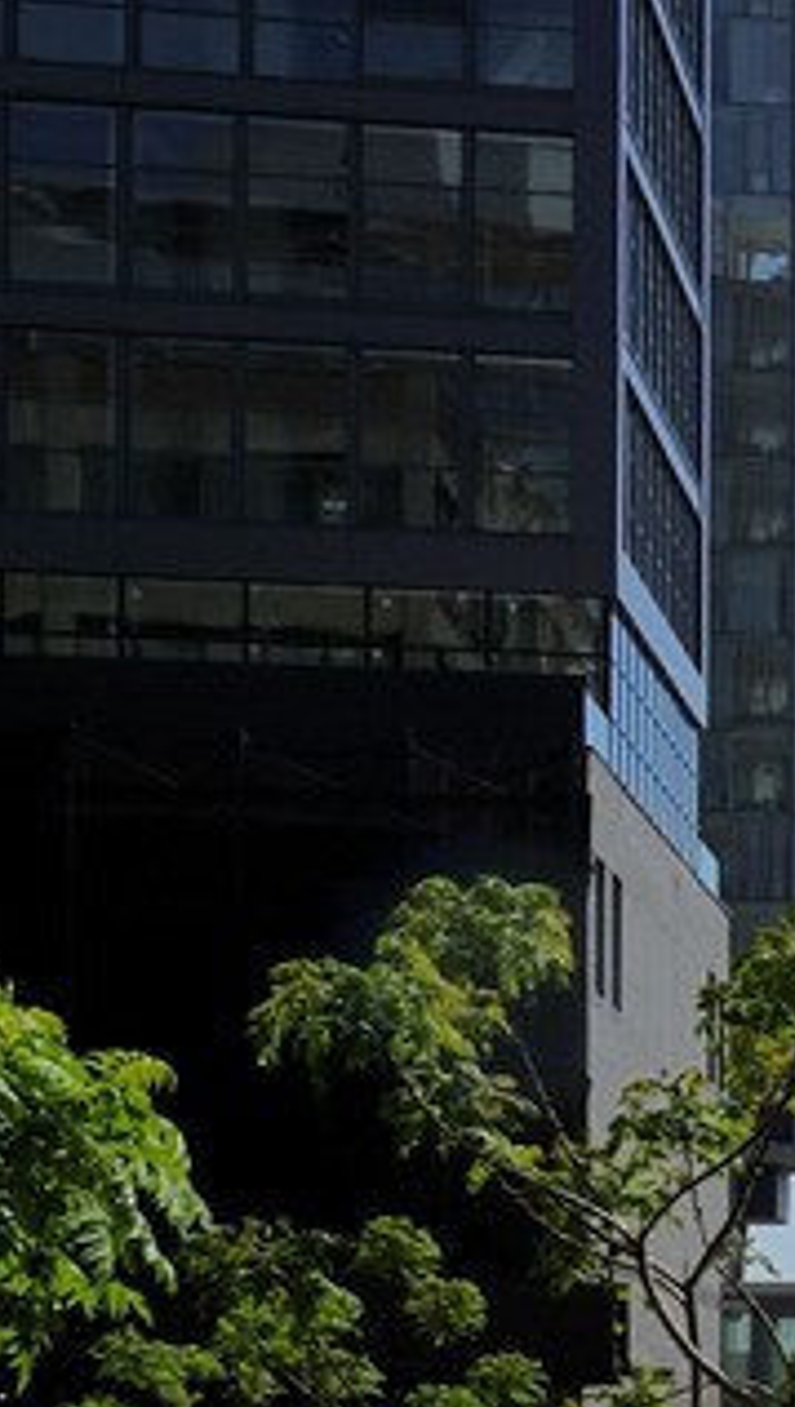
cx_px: 3340
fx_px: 5717
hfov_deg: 6.3
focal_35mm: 153
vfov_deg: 13.8
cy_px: 1420
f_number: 16
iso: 200
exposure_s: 1/200
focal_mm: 29
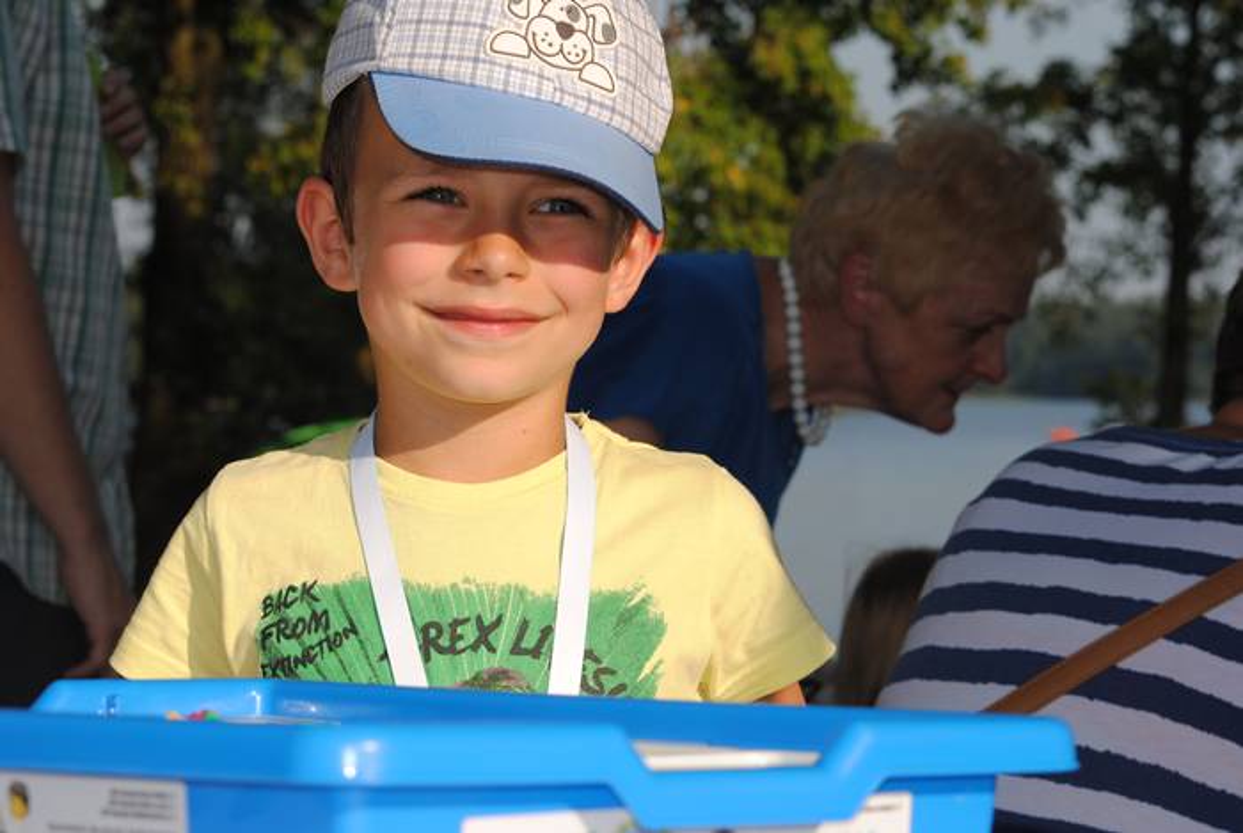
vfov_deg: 13.1
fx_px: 3631
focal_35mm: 105
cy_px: 416
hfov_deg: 19.4
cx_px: 622
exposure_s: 1/200
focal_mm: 70
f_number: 9
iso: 100
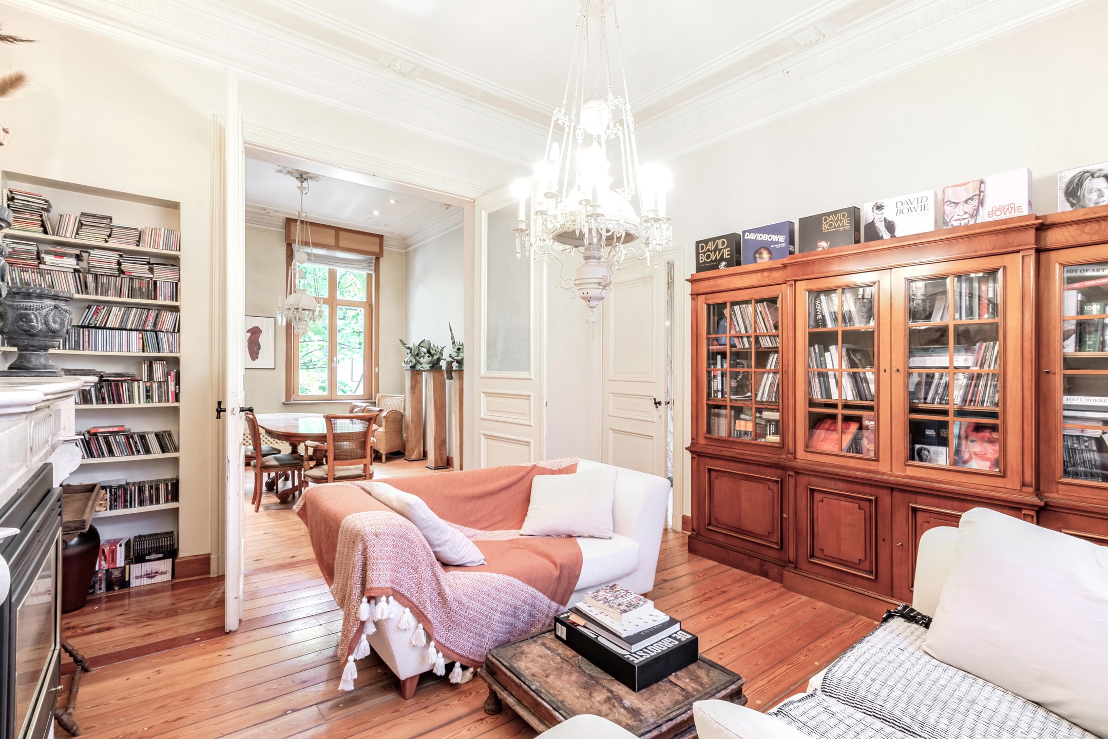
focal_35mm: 16
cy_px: 370
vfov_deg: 73.8
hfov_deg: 96.7
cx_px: 554
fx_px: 493
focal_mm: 16
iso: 800
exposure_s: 1/40
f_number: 13
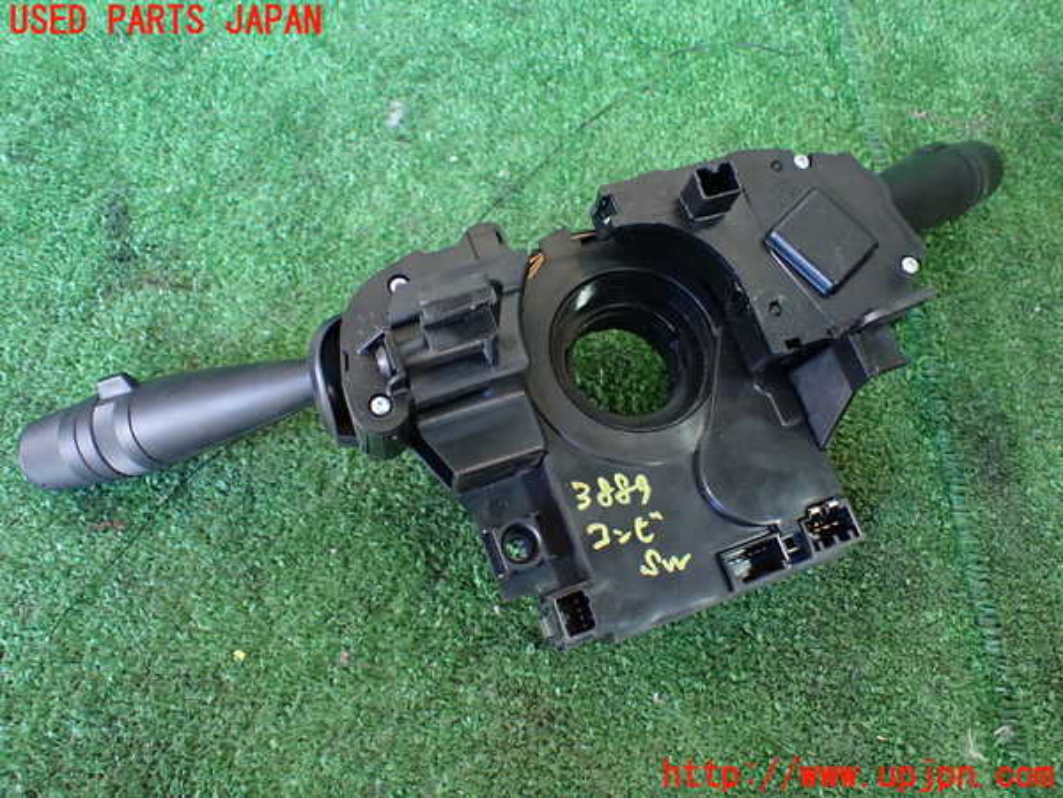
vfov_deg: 46.8
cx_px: 532
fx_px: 921
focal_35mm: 30
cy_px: 399
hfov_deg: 60.0
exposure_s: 1/80
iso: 800
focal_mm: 5.4
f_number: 2.3
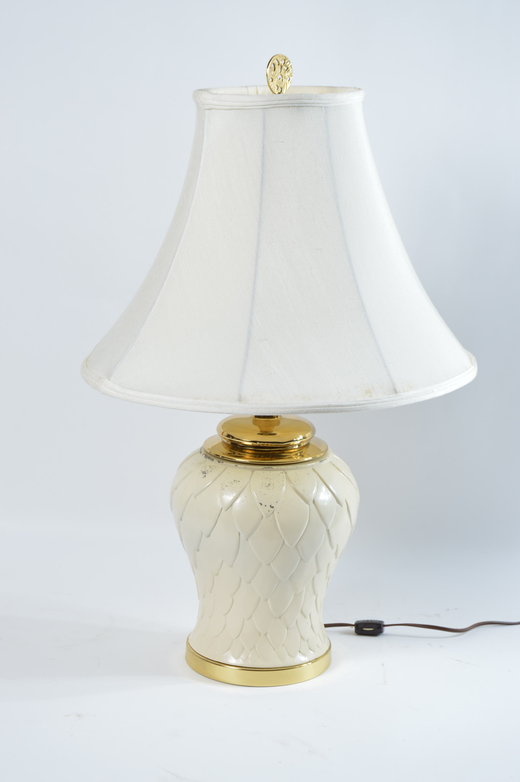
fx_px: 1791
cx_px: 260
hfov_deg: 16.5
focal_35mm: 82
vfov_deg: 24.6
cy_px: 391
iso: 100
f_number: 7.1
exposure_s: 1/80
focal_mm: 55
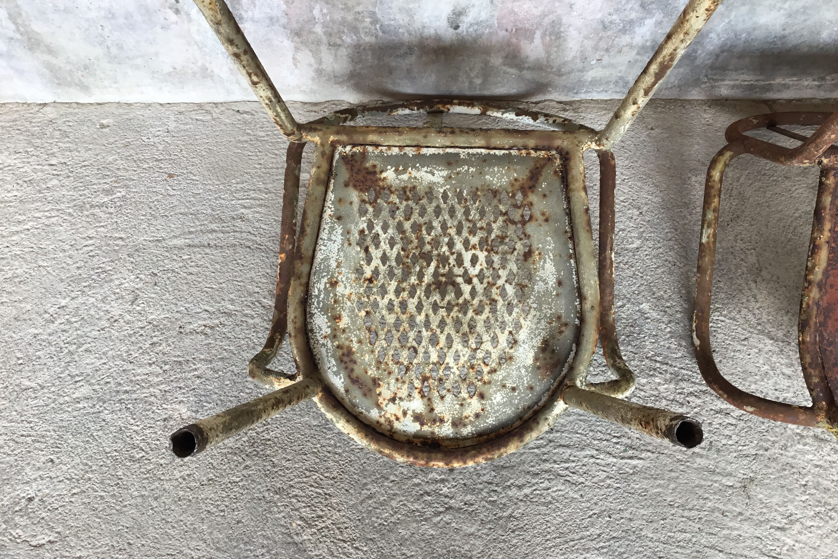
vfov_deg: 39.9
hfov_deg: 57.2
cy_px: 254
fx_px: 768
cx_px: 426
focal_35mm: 33
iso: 32
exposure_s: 1/50
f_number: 2.4
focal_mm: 3.3
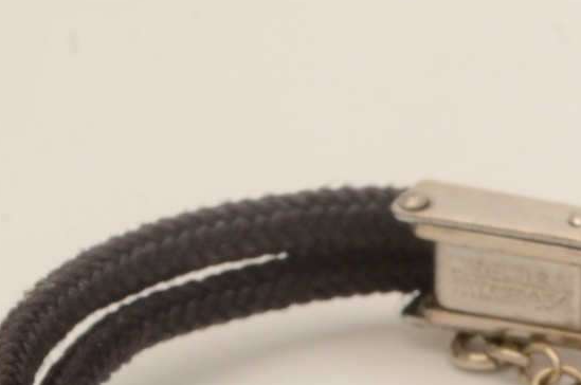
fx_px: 6509
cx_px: 1161
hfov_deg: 5.0
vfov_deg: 3.4
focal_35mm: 404
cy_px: 730
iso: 400
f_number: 22
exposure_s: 1/200
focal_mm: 60
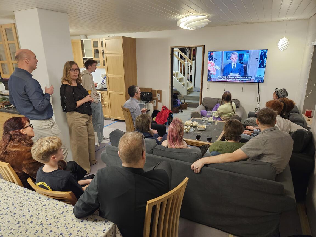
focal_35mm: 23
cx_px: 158
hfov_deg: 73.9
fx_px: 210
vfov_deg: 58.9
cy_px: 118
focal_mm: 5.4
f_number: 1.8
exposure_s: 1/33.3
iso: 640
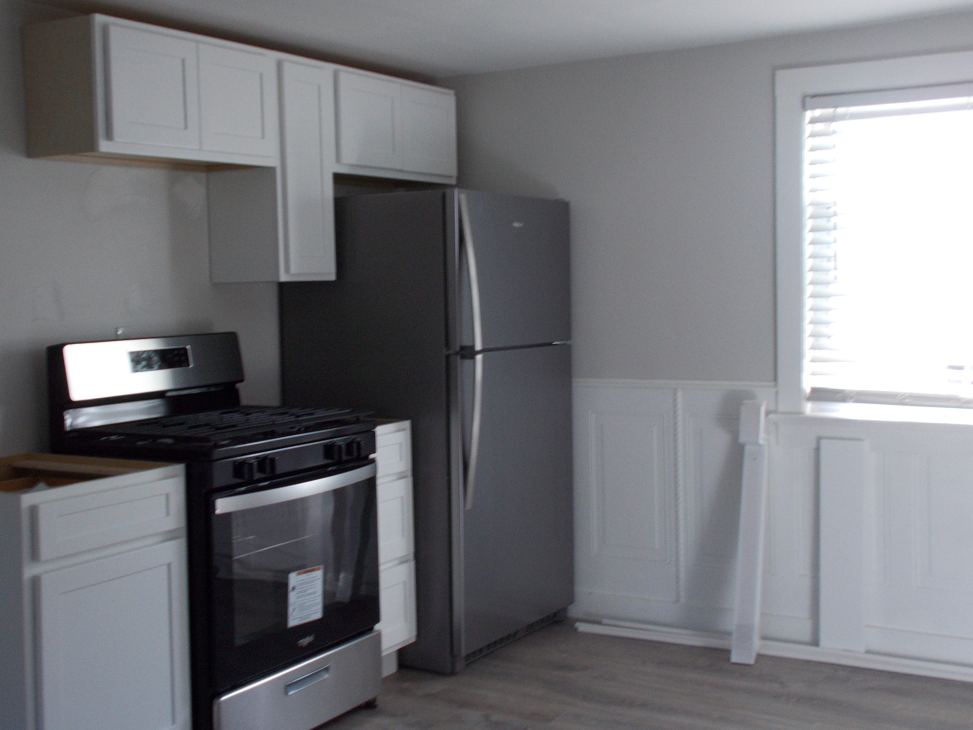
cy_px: 329
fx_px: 1265
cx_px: 465
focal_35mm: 45
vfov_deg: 32.2
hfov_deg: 42.1
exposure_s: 1/30
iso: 160
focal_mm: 6.9
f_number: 3.9
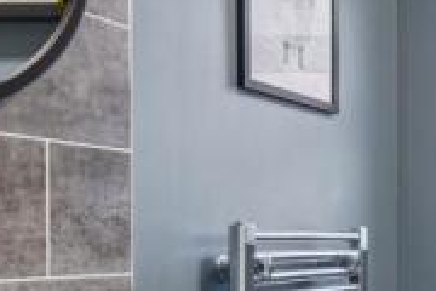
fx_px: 751
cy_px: 251
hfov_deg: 22.0
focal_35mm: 62
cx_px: 762
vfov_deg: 21.5
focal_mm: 17
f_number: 8
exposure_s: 1/10
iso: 320
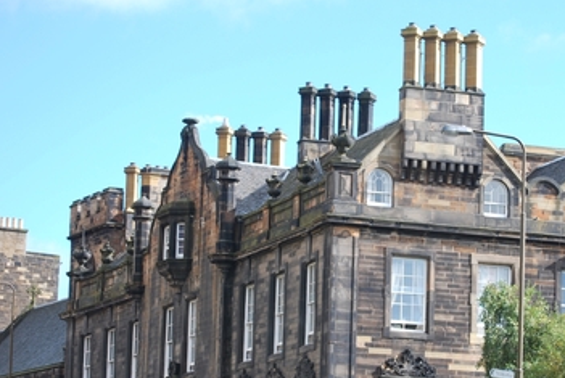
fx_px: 2213
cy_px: 253
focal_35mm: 141
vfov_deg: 9.8
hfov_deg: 14.5
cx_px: 435
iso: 100
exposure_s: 1/160
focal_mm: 55
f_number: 6.3
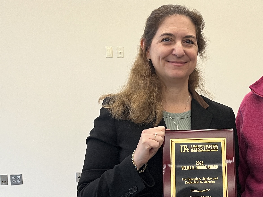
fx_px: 425
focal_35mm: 56
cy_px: 130
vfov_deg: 26.0
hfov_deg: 33.2
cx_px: 216
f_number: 1.6
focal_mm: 5.1
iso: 160
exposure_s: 1/60
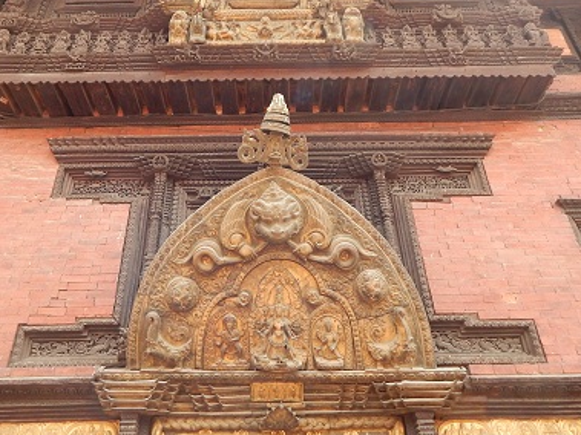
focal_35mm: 34
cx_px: 254
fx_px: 570
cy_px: 144
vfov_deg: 41.2
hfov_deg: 53.8
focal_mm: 4
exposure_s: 1/200
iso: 125
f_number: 3
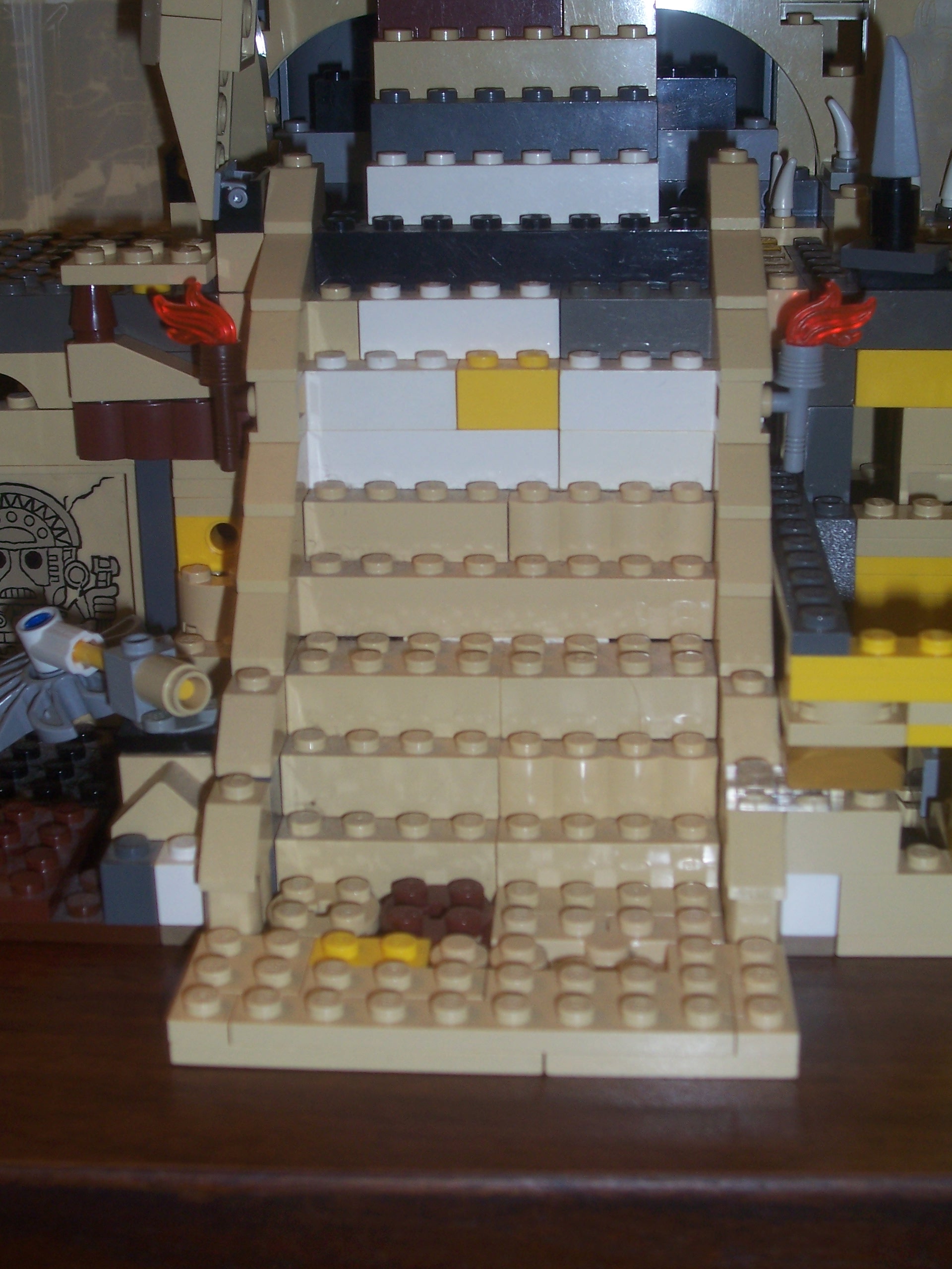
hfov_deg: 27.5
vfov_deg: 36.2
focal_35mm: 53
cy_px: 634
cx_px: 476
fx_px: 1943
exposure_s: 1/60
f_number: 3.4
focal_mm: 8.6
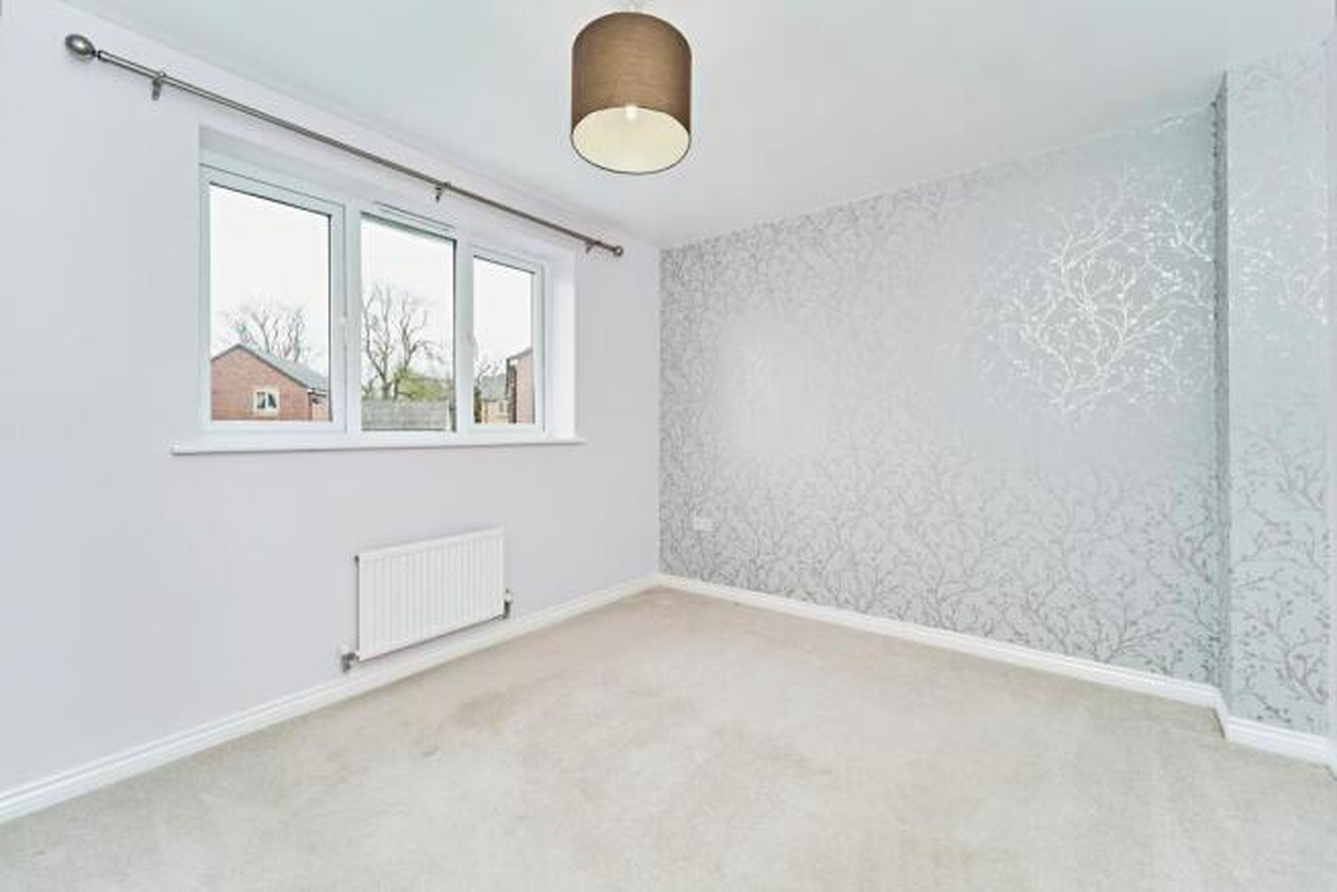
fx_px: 520
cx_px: 668
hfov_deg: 104.2
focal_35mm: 14
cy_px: 446
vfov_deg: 81.2
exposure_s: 1/100
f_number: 8
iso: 400
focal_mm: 14
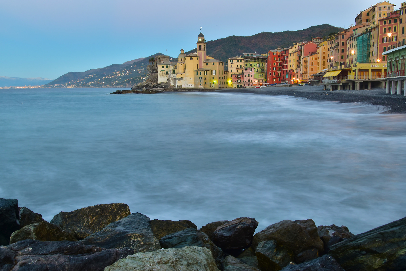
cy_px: 136
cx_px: 203
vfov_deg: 36.9
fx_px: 406
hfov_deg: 53.1
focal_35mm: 36
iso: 100
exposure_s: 4
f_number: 18
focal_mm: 24
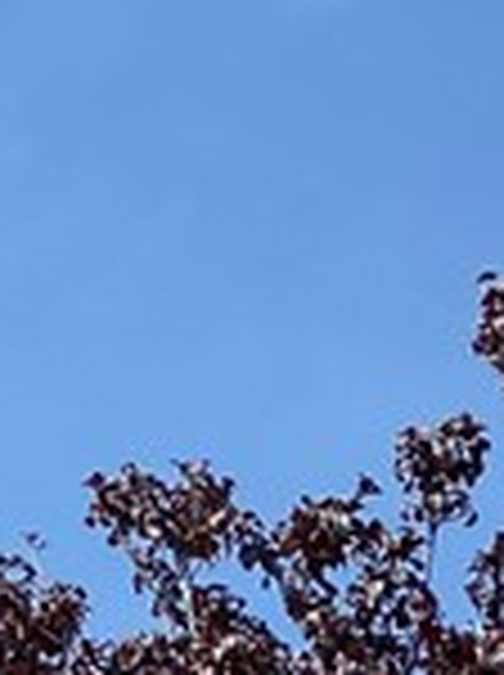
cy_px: 2092
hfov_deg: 7.4
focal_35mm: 178
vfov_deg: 8.9
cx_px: 1449
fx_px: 3465
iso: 32
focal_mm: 4.25
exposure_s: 1/2513
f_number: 1.8
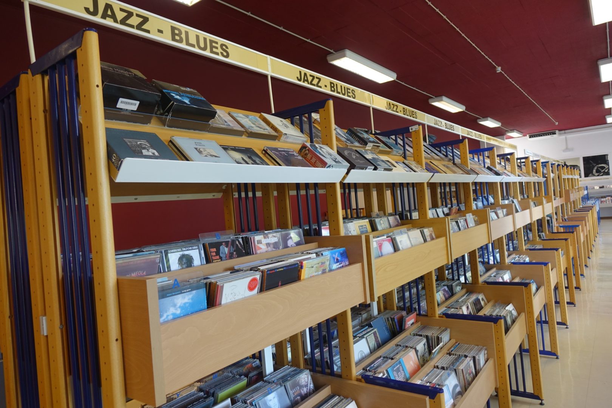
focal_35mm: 24
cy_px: 204
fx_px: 408
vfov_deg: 53.1
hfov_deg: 73.7
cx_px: 306
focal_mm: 8.8
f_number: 2.8
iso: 200
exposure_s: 1/30
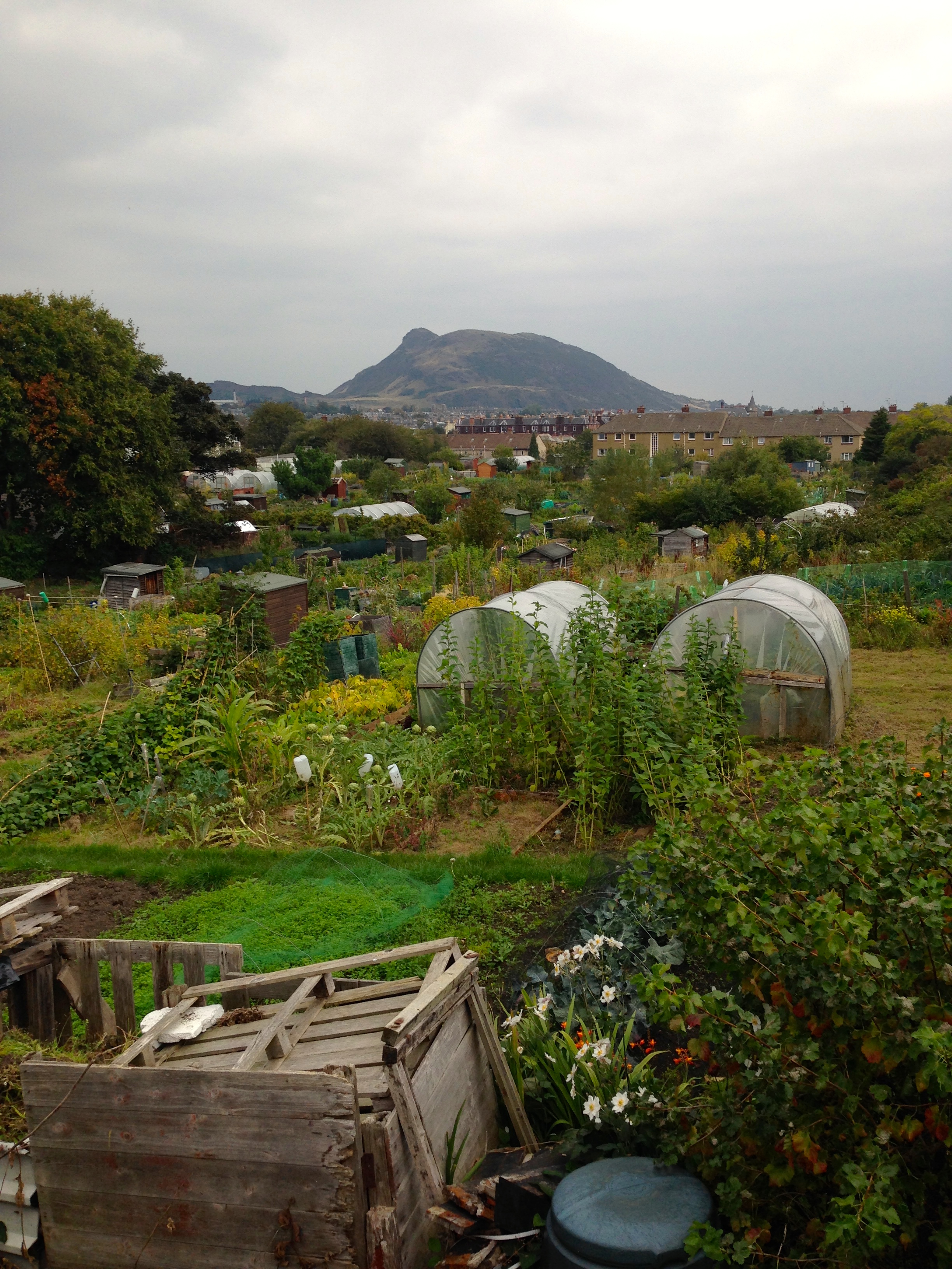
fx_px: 1210
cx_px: 476
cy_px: 634
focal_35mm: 33
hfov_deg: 42.9
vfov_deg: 55.4
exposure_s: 1/196
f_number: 2.4
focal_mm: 4.12
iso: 50
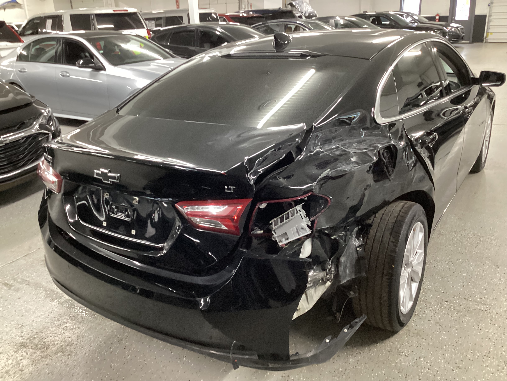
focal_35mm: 31
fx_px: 454
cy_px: 190
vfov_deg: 45.4
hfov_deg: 58.4
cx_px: 254
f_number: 2.4
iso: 400
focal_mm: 3.3
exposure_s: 1/33
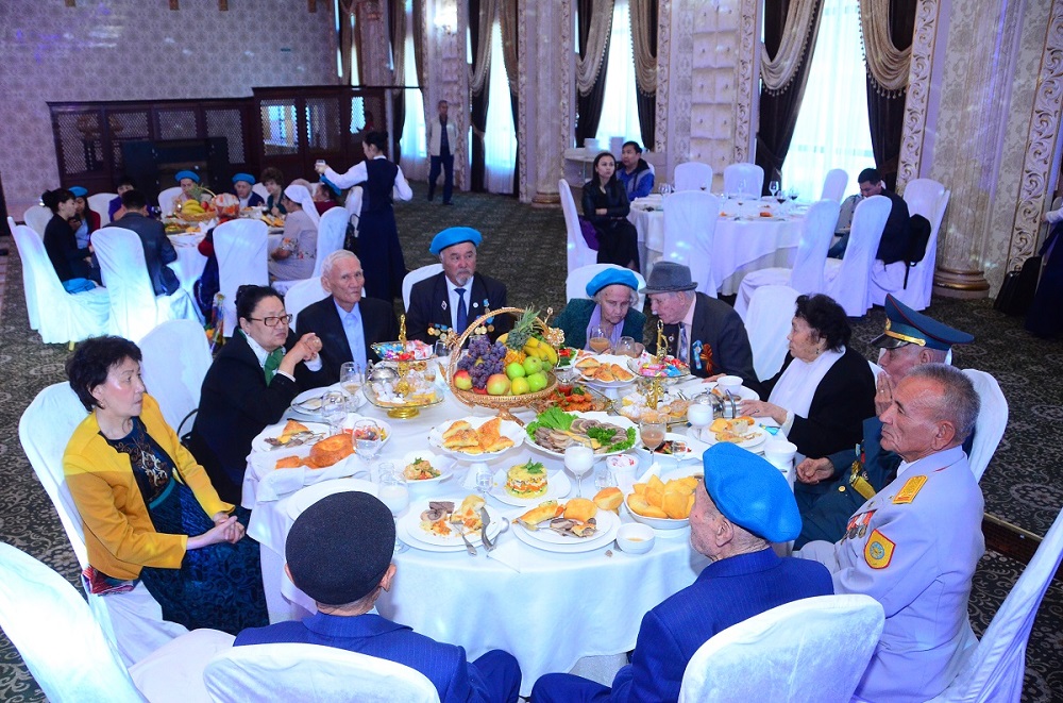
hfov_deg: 67.5
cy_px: 352
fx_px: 795
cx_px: 532
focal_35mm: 27
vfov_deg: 47.7
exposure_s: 1/100
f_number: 4
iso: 2000
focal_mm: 18
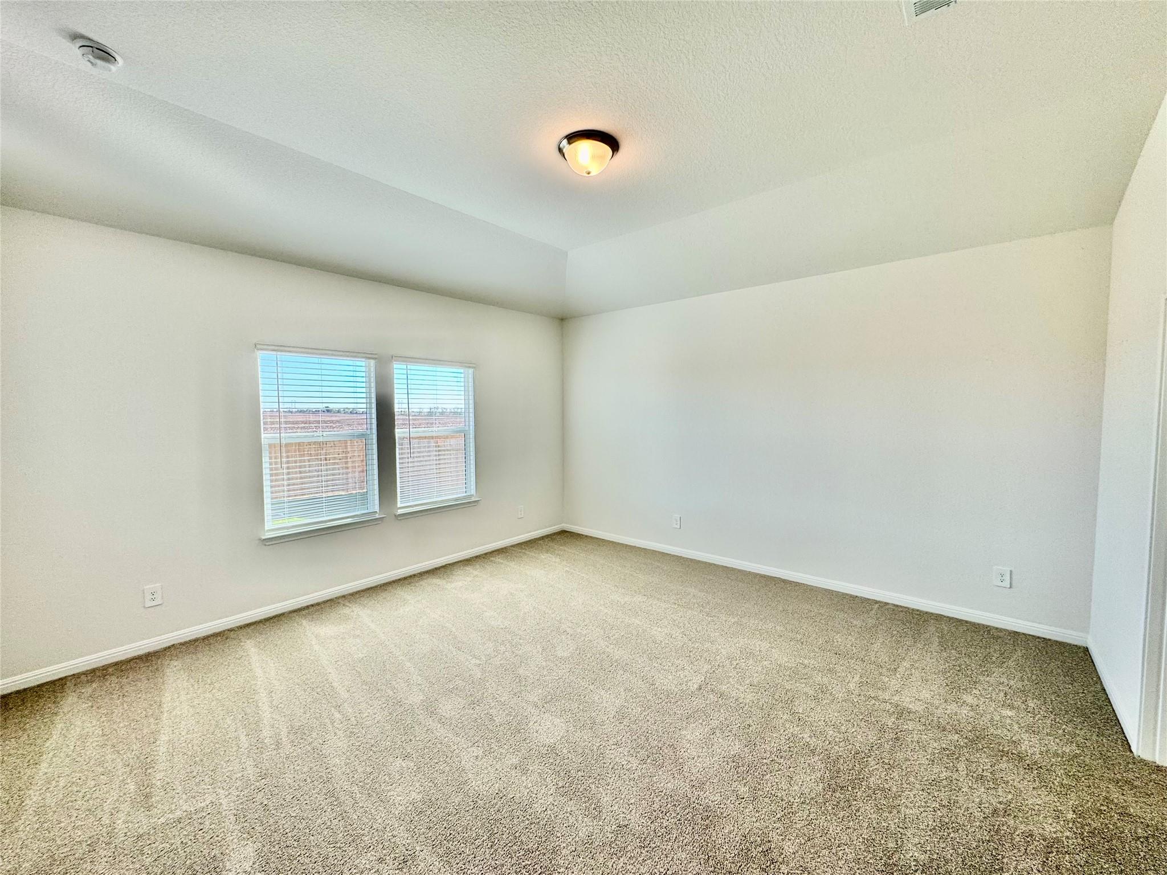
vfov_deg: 85.7
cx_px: 584
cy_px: 438
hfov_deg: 102.1
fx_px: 472
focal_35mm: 14
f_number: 2.2
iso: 50
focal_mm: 2.22
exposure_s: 1/120
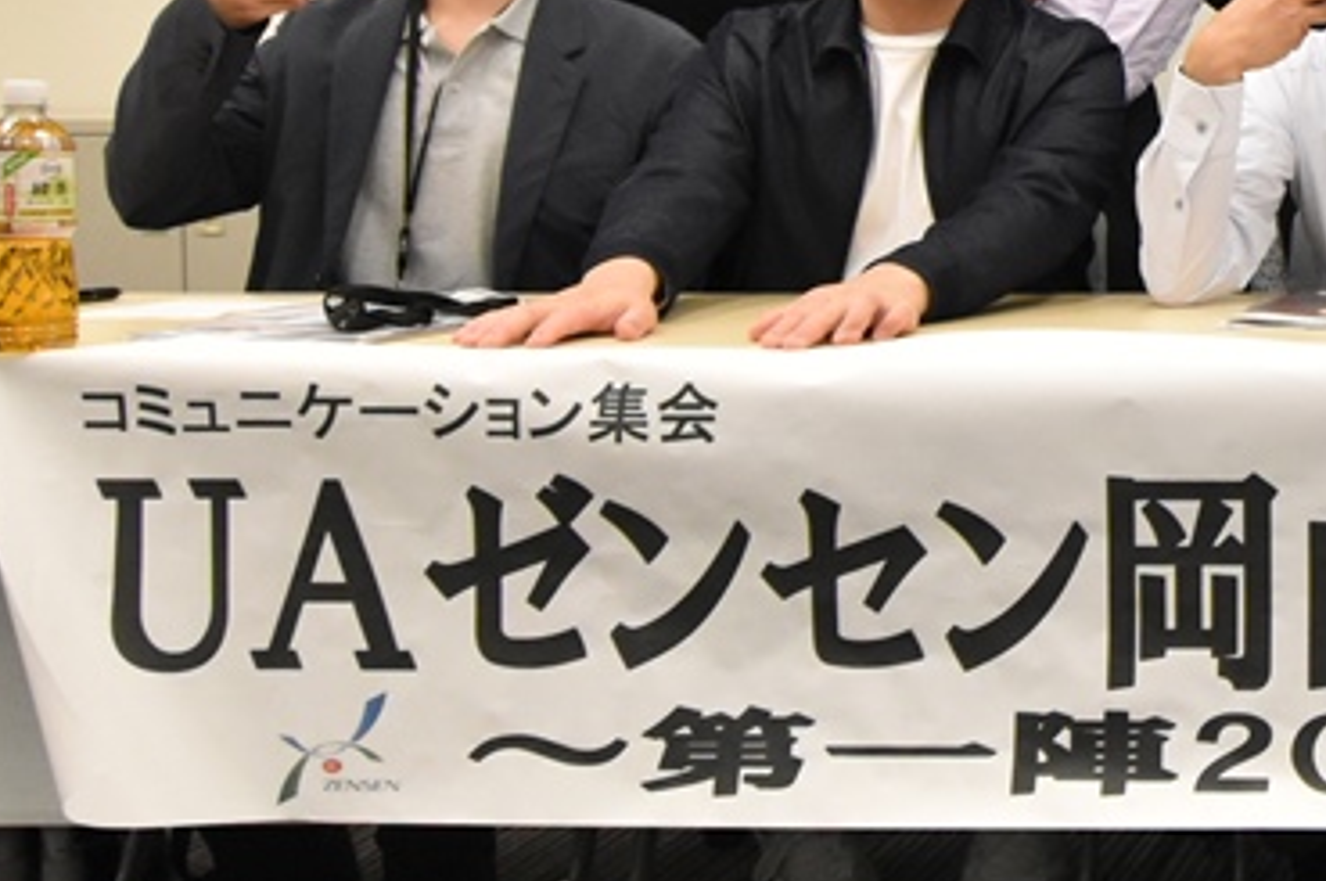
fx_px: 1839
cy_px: 376
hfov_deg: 30.5
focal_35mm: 50
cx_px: 1761
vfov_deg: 26.9
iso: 2500
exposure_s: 1/160
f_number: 6.3
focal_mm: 12
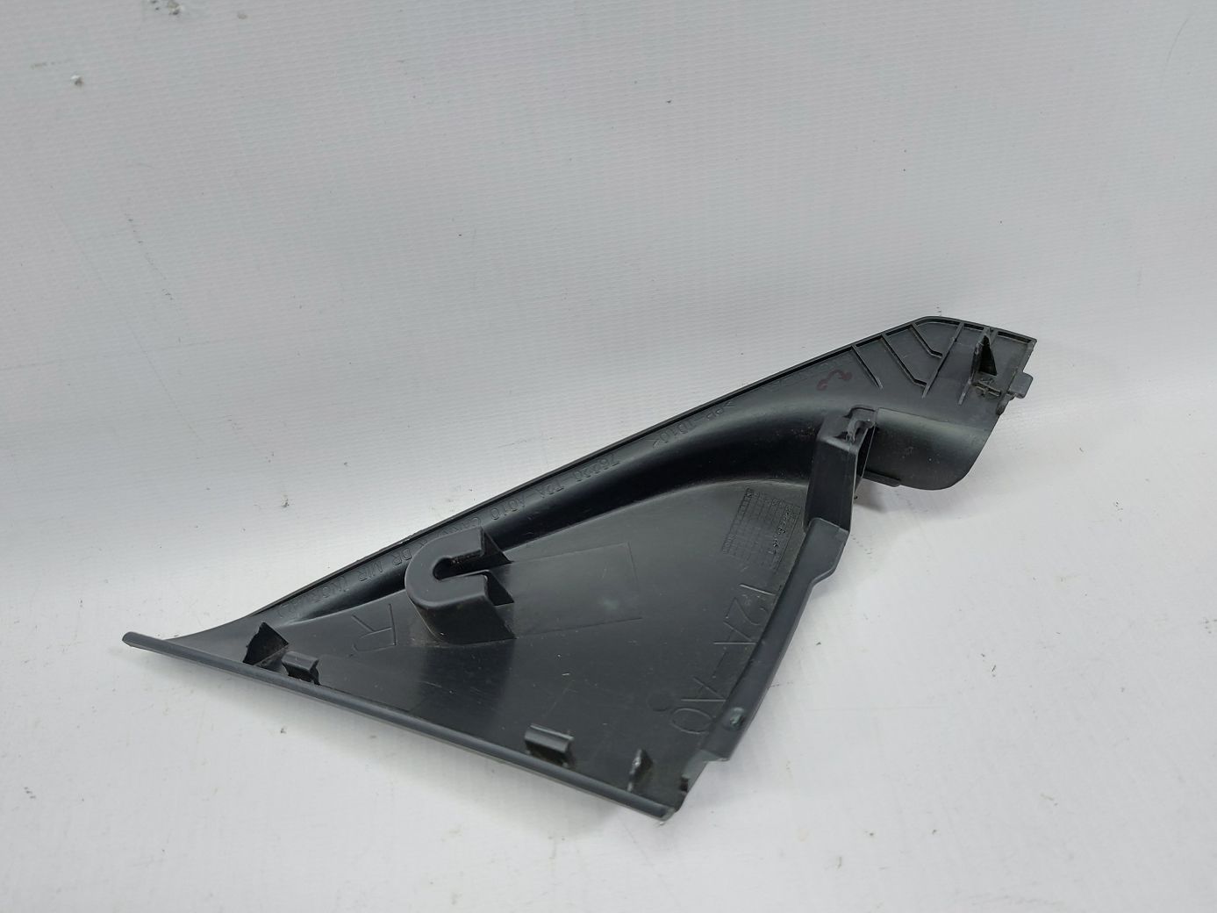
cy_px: 456
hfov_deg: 71.6
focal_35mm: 24
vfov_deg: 56.8
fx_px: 844
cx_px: 608
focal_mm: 5.23
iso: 80
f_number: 1.8
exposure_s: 1/50
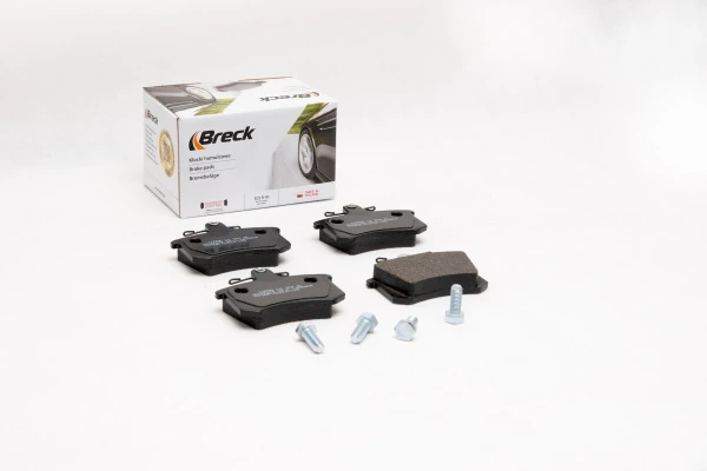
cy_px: 236
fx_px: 1473
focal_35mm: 75
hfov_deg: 27.0
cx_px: 354
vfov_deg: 18.2
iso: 100
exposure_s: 1/200
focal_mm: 50
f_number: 11
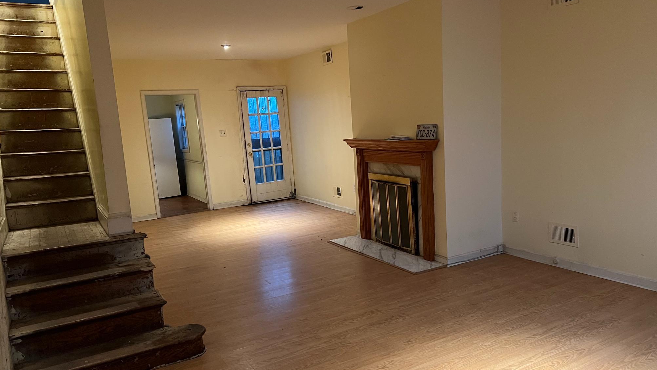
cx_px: 336
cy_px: 196
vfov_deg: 40.2
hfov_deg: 66.1
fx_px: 505
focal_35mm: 29
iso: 500
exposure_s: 1/40
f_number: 1.5
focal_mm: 5.7
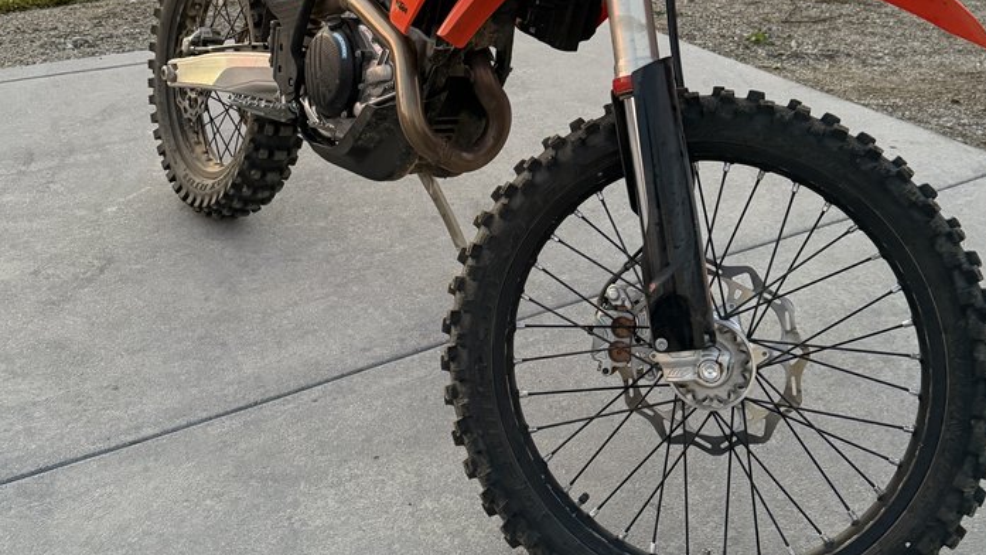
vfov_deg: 28.8
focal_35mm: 40
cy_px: 86
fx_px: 1046
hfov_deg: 50.5
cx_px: 487
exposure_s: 1/60
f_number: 1.78
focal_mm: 6.76
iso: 500
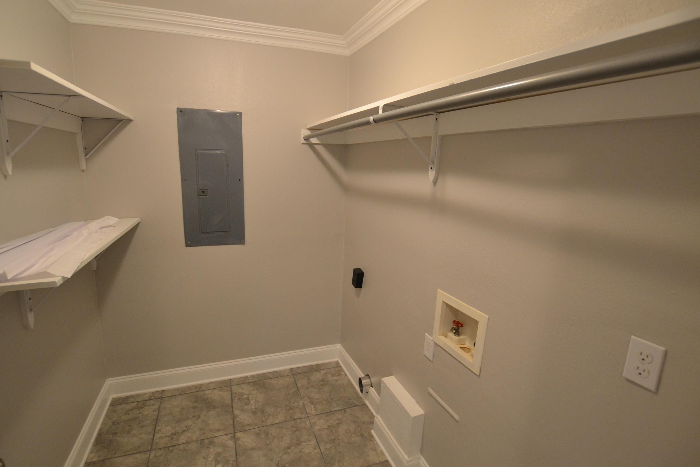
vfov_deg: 73.7
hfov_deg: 96.7
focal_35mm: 16
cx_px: 336
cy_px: 236
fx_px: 311
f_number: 4
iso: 800
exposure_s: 1/60
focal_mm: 10
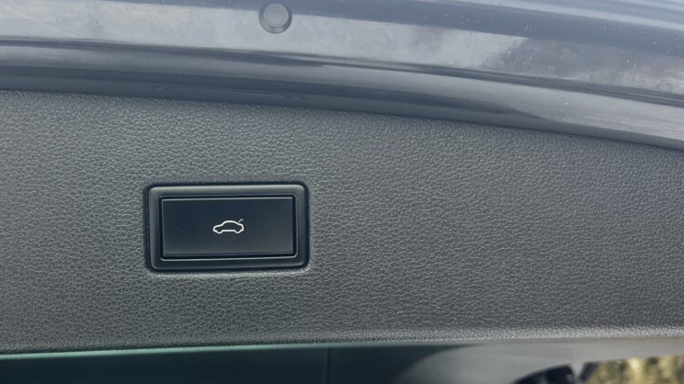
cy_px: 272
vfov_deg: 30.1
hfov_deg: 50.6
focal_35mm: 39
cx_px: 225
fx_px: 707
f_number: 1.5
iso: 50
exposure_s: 1/121
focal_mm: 5.7
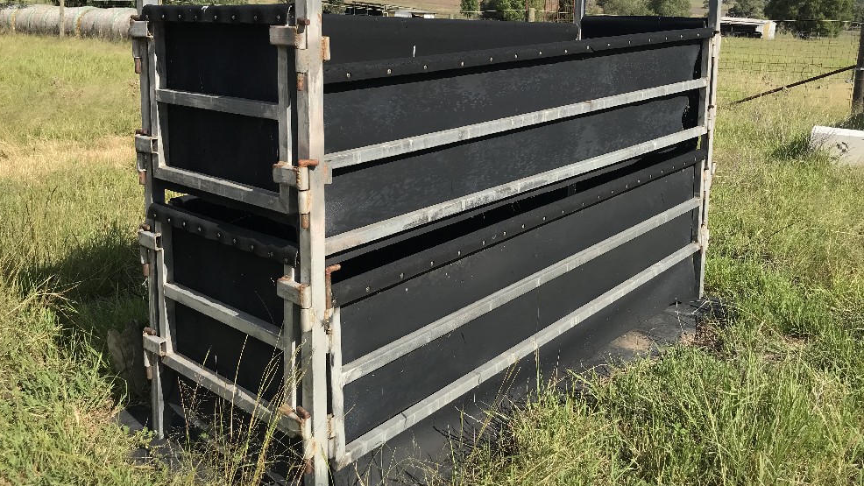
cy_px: 154
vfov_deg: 35.2
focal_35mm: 33
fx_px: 756
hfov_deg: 59.5
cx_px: 441
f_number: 1.8
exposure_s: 1/2083
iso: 20
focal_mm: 3.99
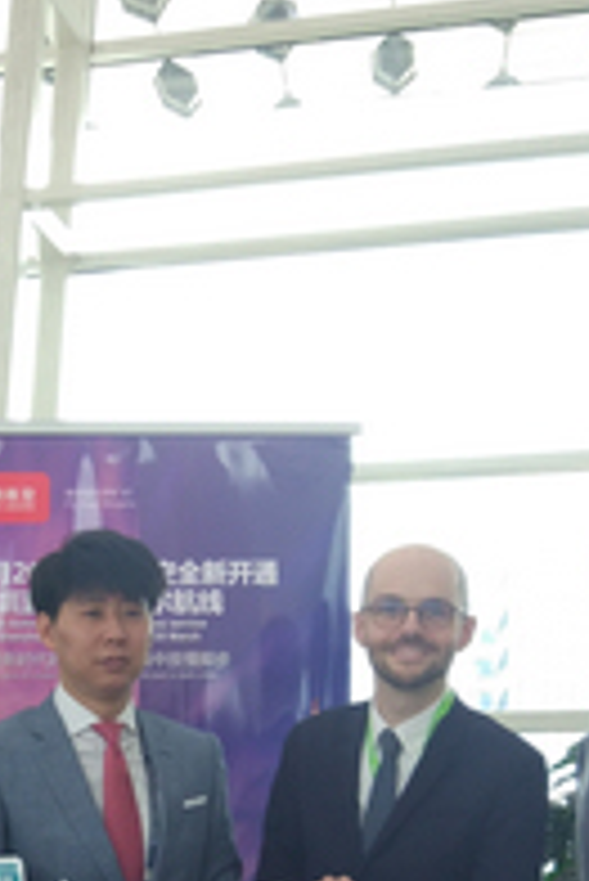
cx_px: -54
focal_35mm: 89
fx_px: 2180
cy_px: 854
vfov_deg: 22.1
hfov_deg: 15.0
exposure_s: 1/50
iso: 102
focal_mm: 4.26
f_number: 2
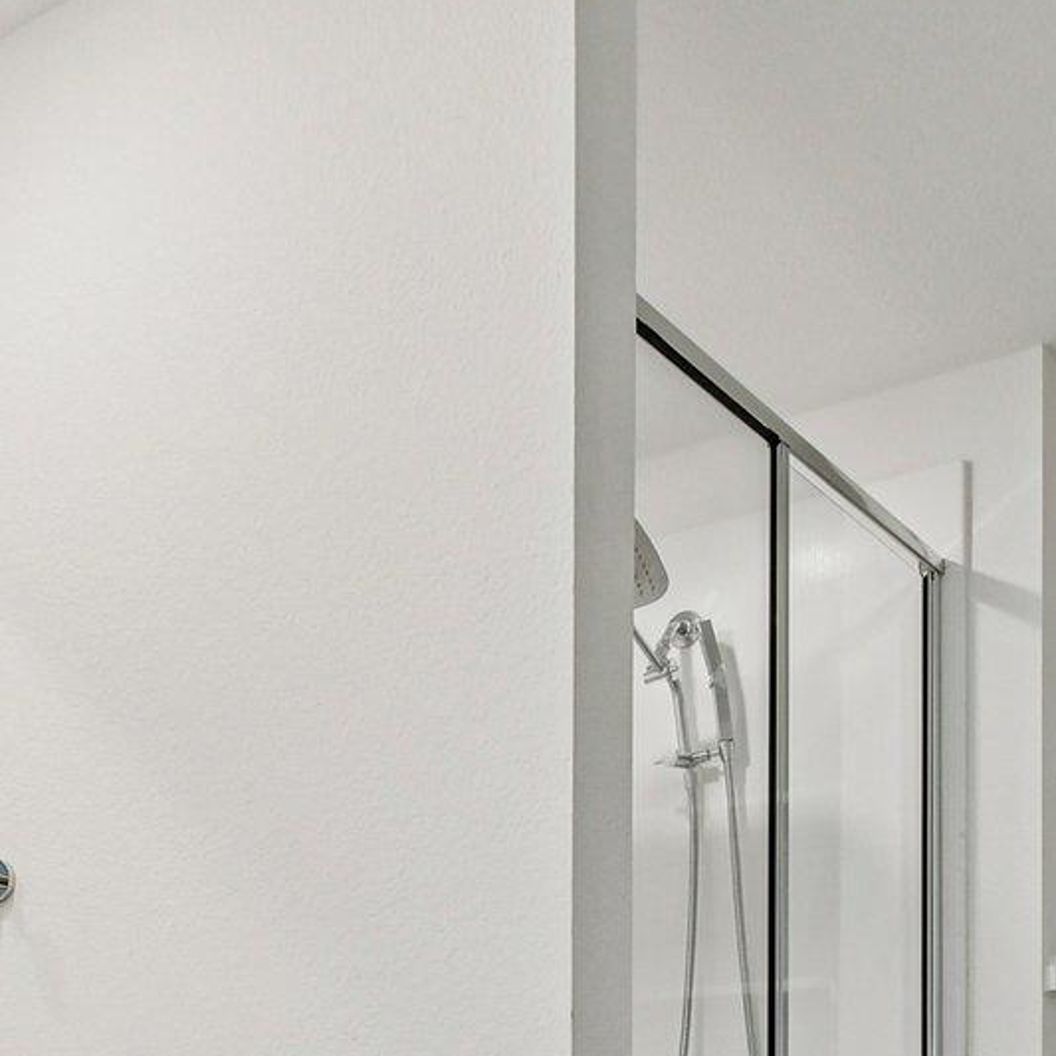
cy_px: 1138
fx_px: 1691
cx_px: 63
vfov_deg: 31.2
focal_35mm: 49
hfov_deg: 32.6
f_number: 8
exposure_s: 1/25
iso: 400
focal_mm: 10
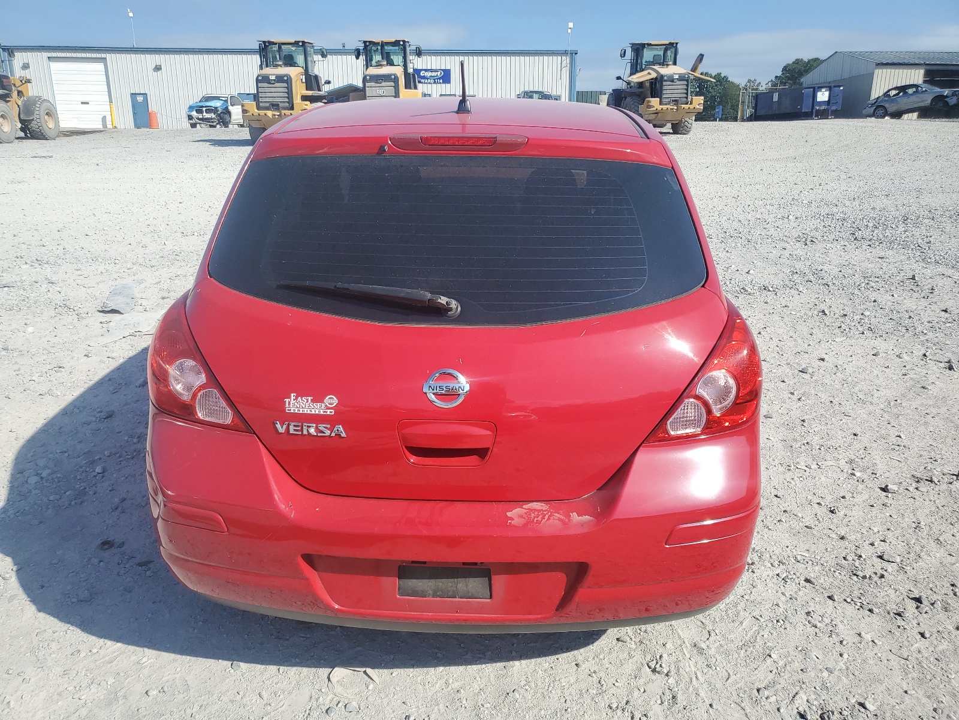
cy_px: 360
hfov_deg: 67.3
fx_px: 720
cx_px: 480
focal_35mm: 26
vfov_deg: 53.1
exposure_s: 1/3333
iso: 50
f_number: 1.5
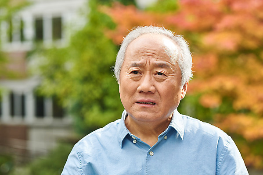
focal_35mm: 85
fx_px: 621
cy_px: 88
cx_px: 132
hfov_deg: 23.9
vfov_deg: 16.1
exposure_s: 1/800
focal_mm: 85
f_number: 2.8
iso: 320
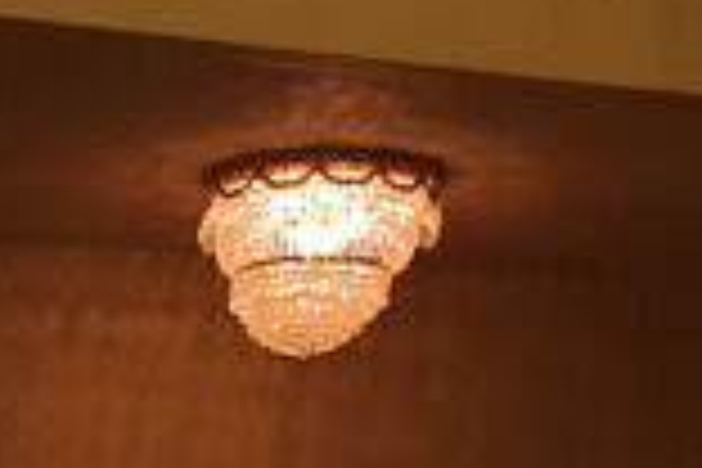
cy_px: -875
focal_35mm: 92
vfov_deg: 10.8
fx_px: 1794
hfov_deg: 19.8
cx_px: 990
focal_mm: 14
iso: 200
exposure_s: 1/100
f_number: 5
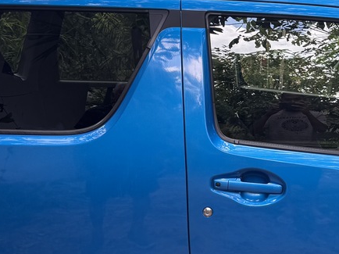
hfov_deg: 24.2
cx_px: 287
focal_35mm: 79
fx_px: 773
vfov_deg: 18.6
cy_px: 115
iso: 64
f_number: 1.78
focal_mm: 6.76
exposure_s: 1/142
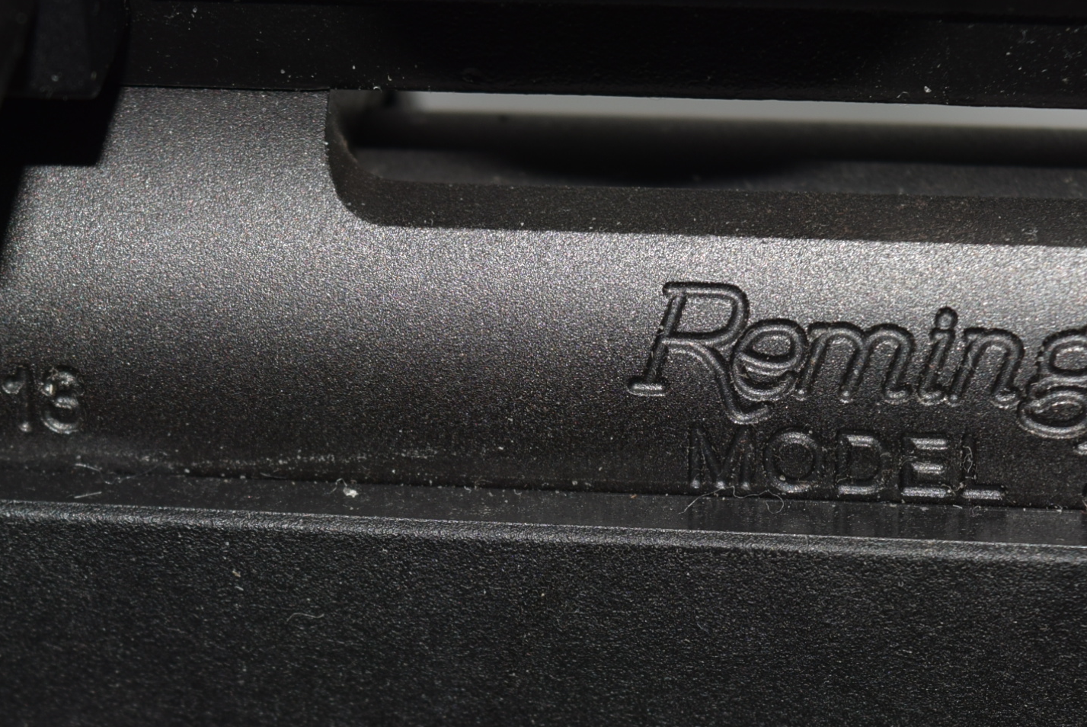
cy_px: 392
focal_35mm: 151
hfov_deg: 13.6
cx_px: 529
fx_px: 4563
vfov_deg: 9.1
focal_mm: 48
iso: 100
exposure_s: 1/60
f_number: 8
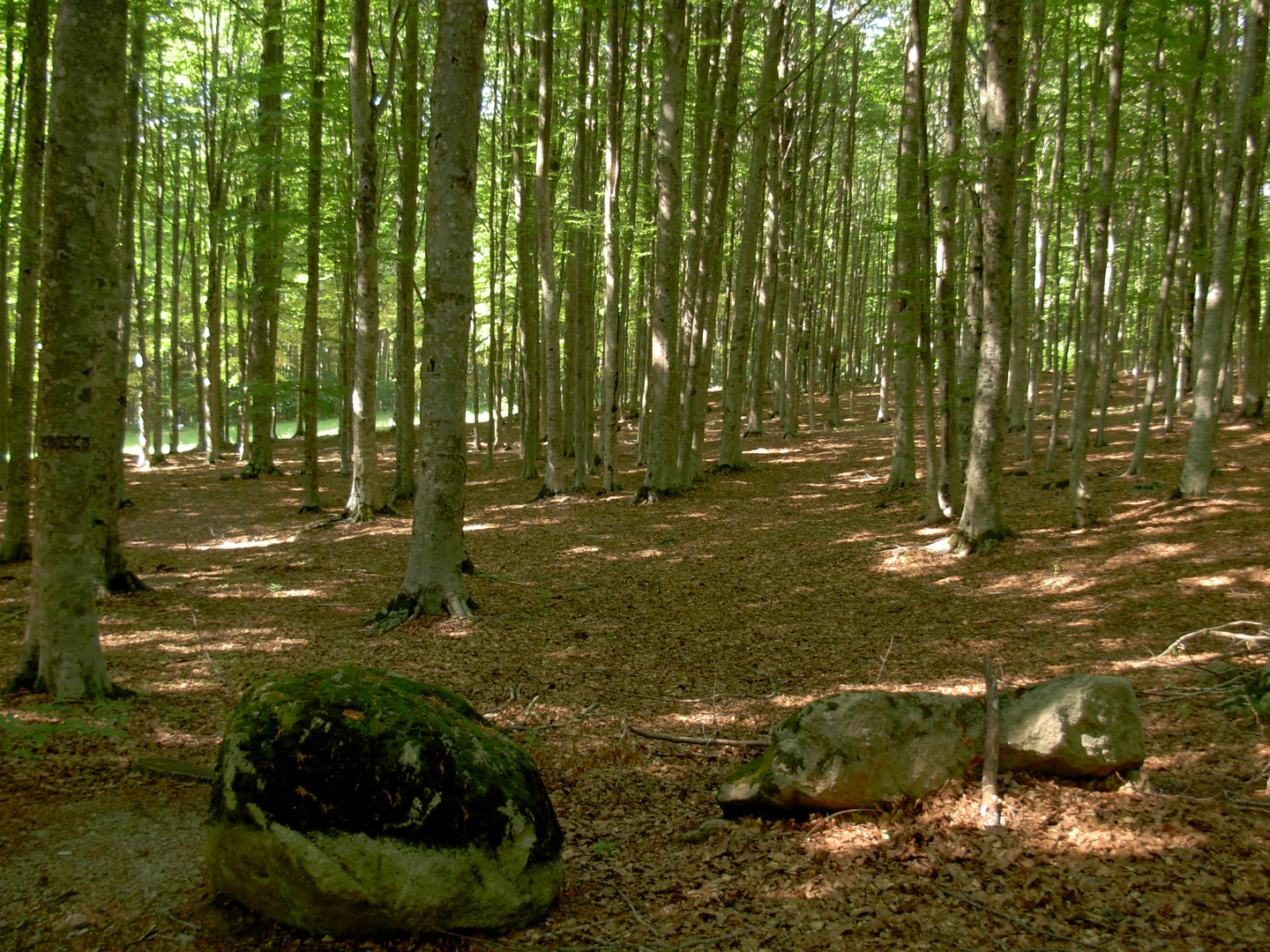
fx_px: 1394
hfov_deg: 49.0
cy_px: 476
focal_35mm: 38
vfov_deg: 37.7
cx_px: 635
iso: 79
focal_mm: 6.3
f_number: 2.9
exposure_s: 1/14.2
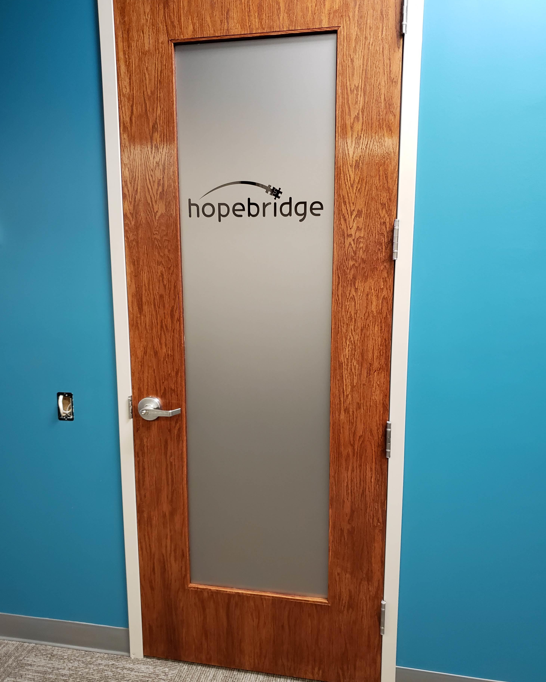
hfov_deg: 51.5
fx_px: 565
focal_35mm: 28
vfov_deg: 62.2
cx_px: 268
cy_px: 348
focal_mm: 4.3
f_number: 1.5
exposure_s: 1/30
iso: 250
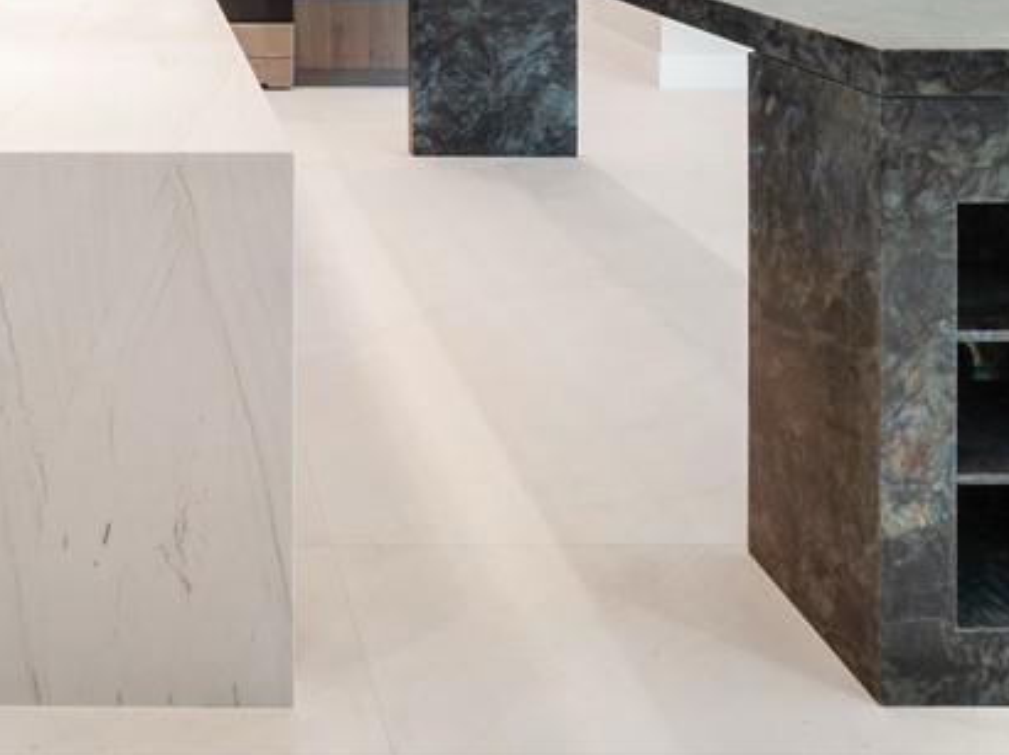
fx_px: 1020
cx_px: 133
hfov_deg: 48.1
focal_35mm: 35
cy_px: -184
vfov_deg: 32.4
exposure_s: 1/10
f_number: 7.1
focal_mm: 7
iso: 200
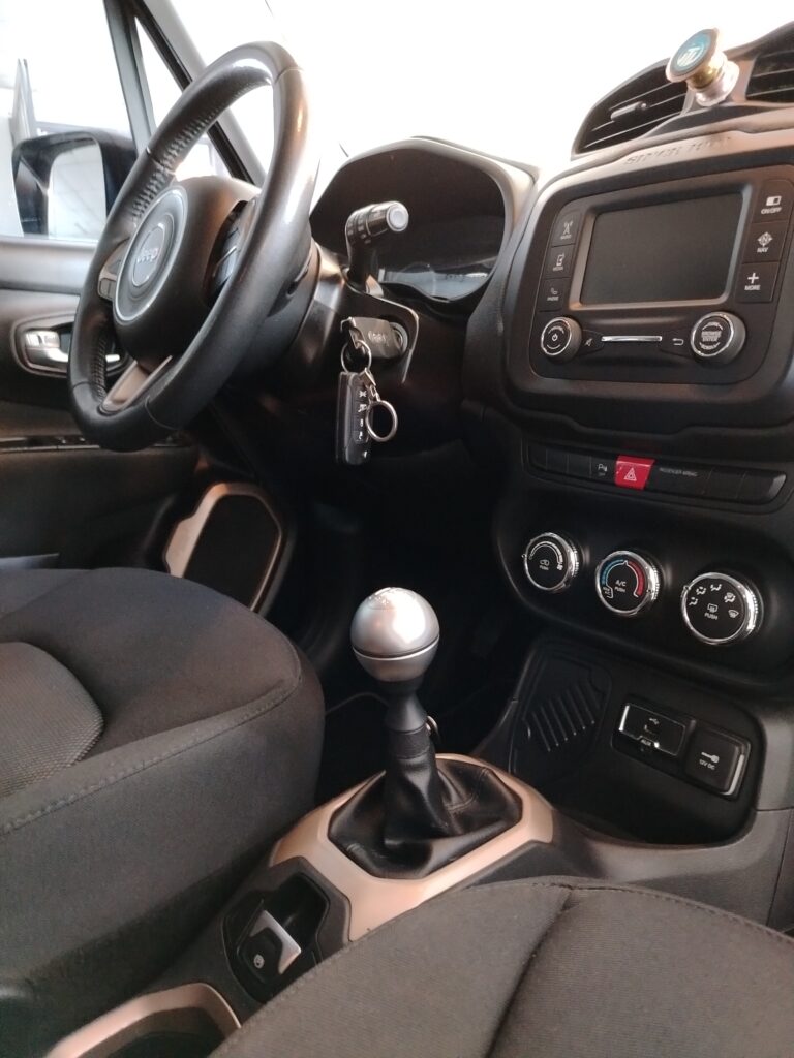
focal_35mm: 24
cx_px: 397
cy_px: 529
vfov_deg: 71.6
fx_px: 734
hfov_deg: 56.8
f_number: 1.75
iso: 3713
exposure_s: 1/20
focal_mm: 5.25
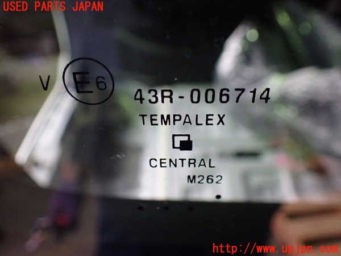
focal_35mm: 30
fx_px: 296
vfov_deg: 46.8
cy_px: 128
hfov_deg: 60.0
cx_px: 170
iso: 800
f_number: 2.3
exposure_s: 1/30
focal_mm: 5.4
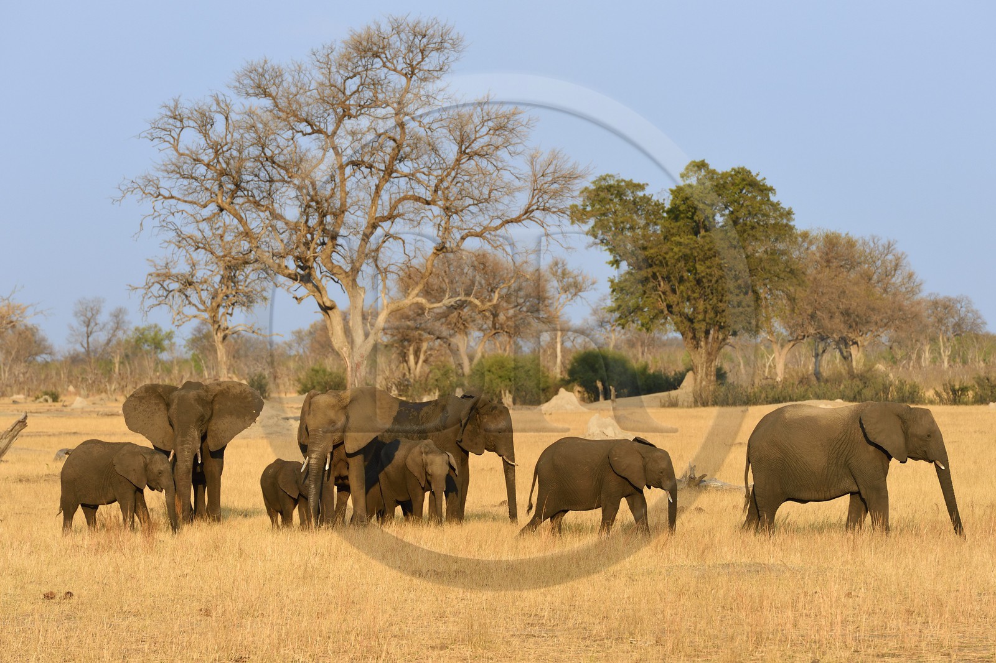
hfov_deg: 7.4
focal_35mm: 280
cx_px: 498
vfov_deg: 4.9
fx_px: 7745
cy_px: 332
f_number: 10
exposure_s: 1/250
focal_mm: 280
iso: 400
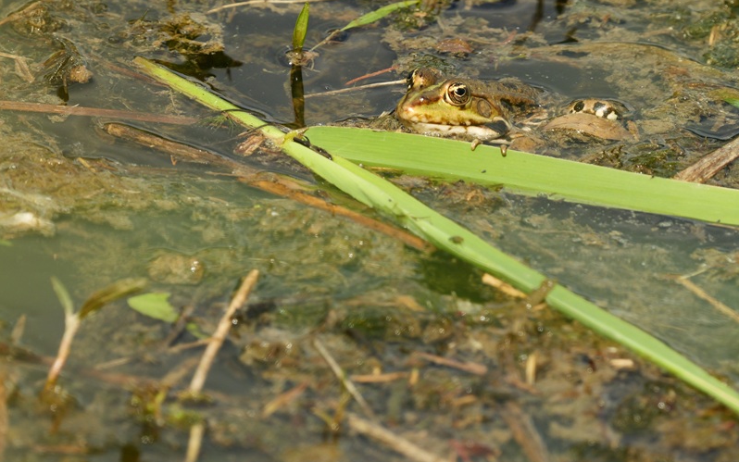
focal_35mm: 1063
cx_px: 370
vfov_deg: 1.2
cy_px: 198
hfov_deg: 2.0
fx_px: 21412
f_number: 8
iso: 400
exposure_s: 1/640
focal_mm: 500
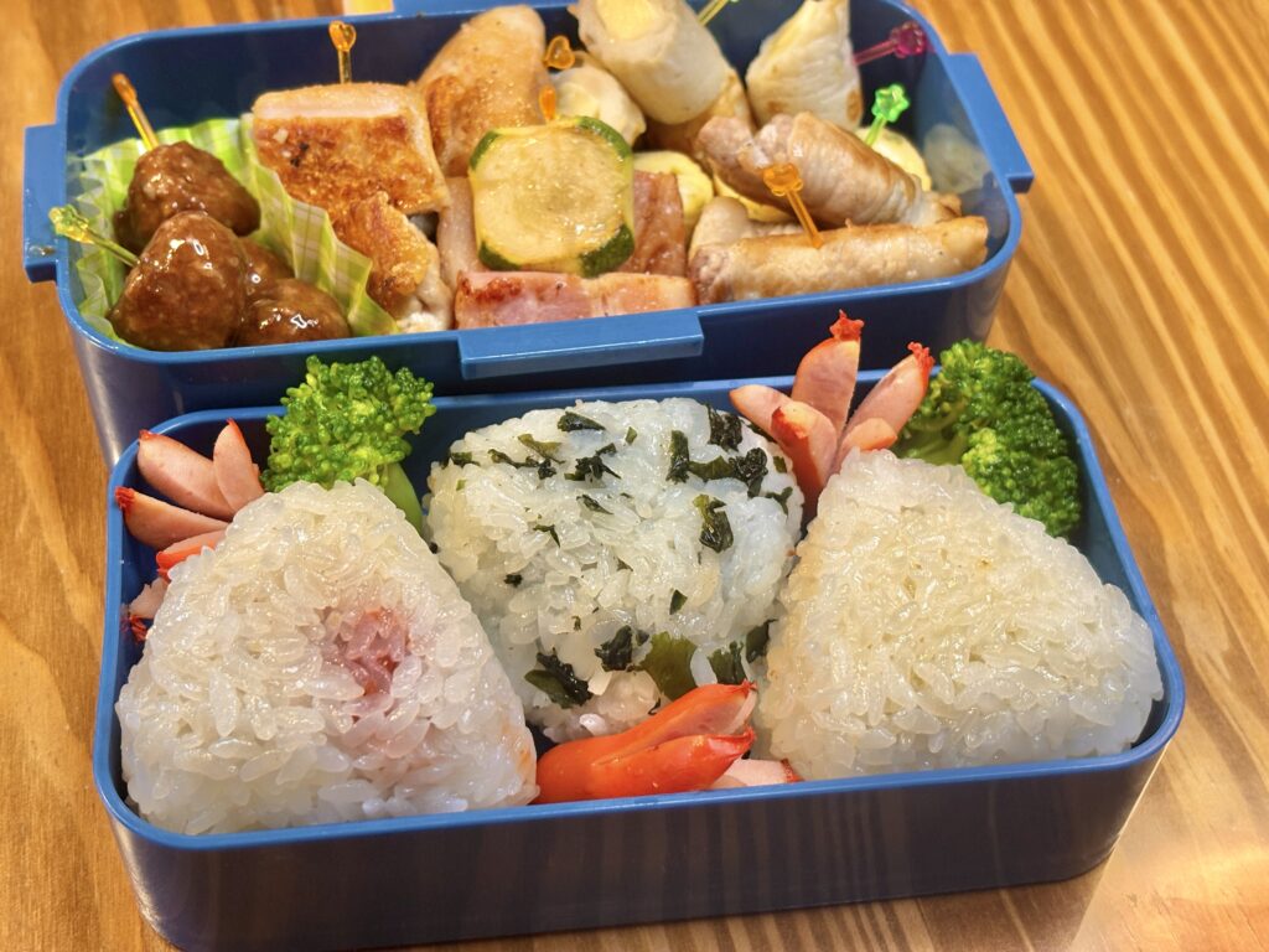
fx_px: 1906
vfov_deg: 28.0
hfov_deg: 36.8
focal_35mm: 52
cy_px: 476
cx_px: 634
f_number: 1.6
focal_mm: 5.96
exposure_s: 1/60
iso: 100
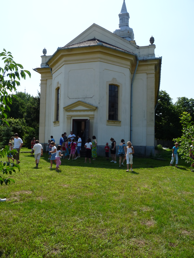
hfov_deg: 51.4
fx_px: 202
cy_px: 129
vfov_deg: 65.3
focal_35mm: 27
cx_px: 97
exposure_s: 1/320
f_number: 5.6
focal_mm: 4.8
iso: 100
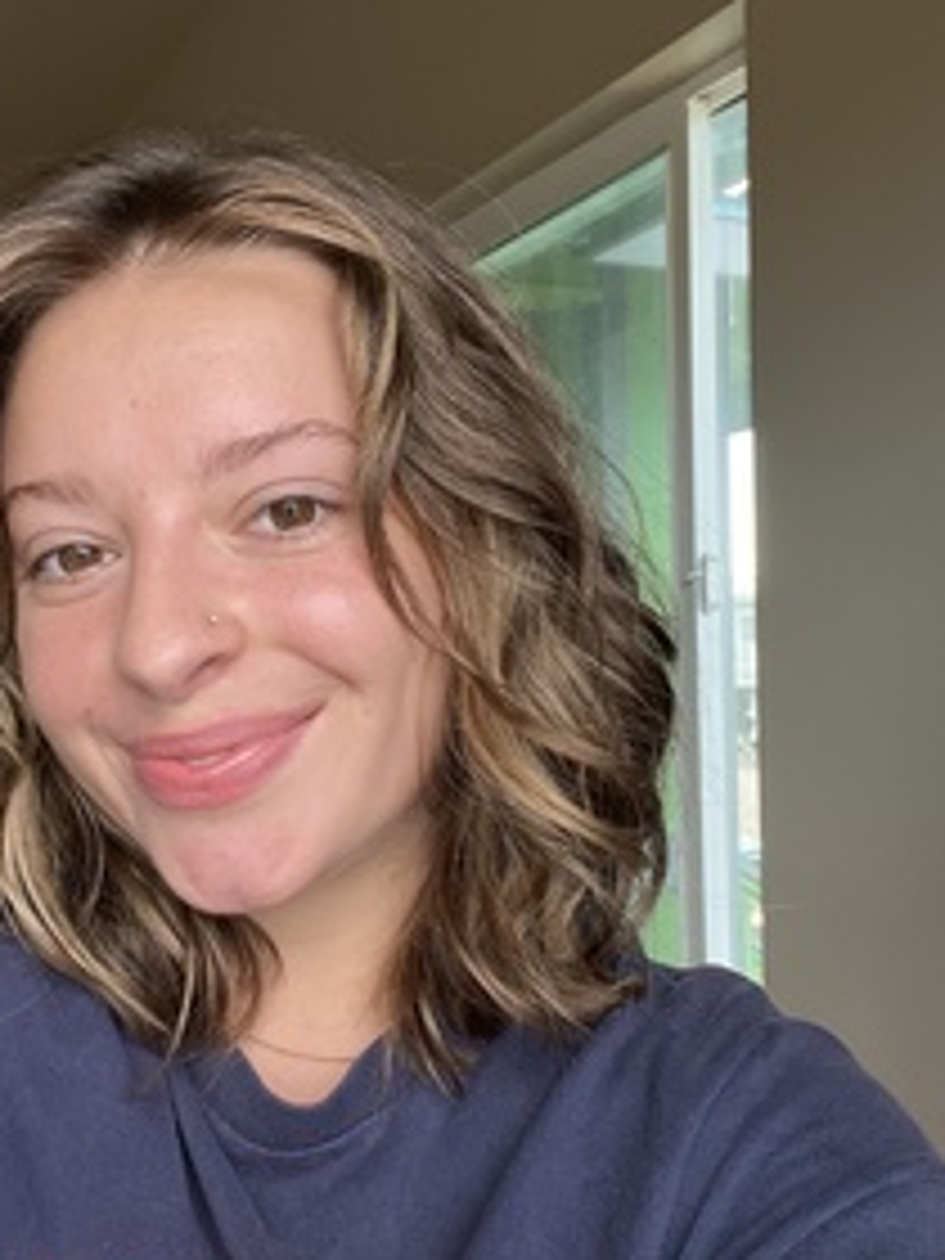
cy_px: 639
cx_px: 286
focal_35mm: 41
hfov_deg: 34.7
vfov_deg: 45.8
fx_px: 1492
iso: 80
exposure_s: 1/121
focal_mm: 2.71
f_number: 2.2
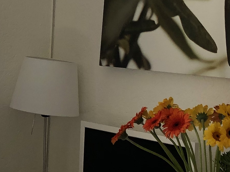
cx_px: -48
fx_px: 837
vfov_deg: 11.7
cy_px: 47
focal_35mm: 126
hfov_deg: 15.1
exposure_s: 1/292
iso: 20
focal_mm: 4
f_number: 1.8
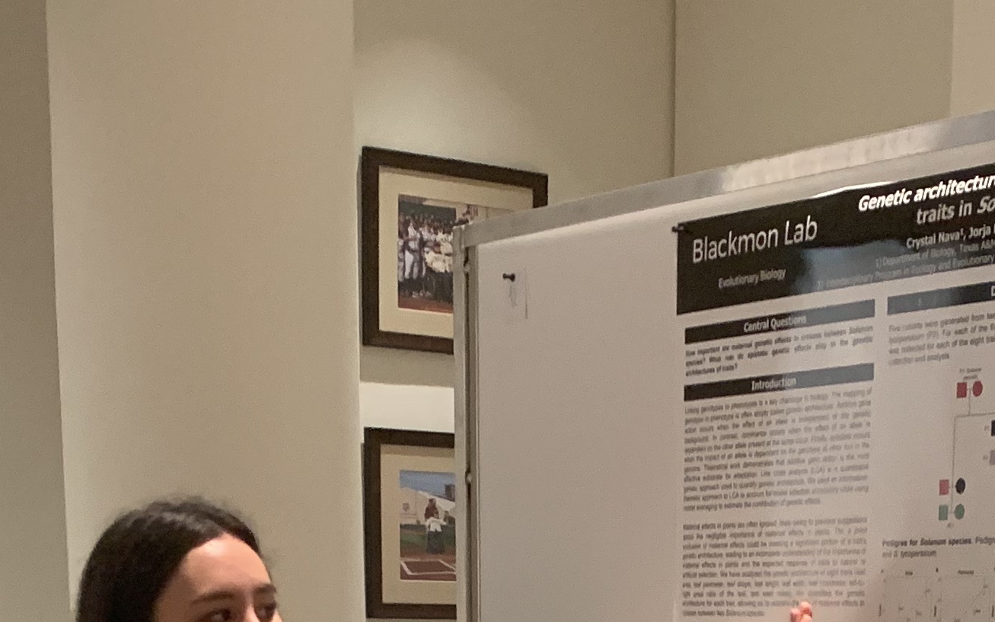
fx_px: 2305
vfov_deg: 14.0
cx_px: 702
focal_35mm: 85
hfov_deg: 24.2
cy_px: 1030
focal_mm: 4.25
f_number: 1.8
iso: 250
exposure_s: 1/40
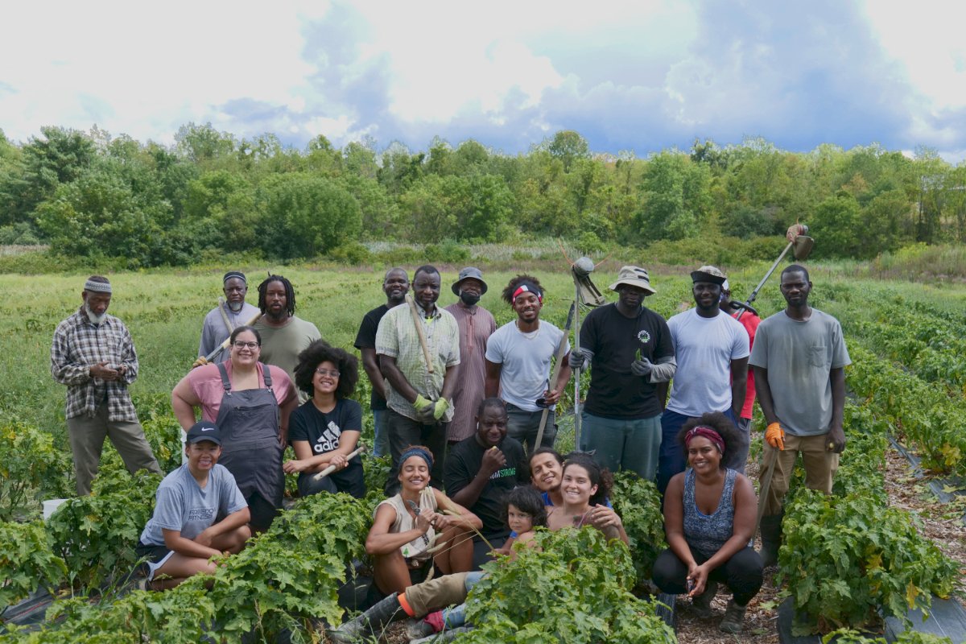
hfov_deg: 49.6
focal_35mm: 39
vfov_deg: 34.2
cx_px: 483
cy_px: 322
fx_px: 1046
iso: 800
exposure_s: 1/3200
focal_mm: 39
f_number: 4.7
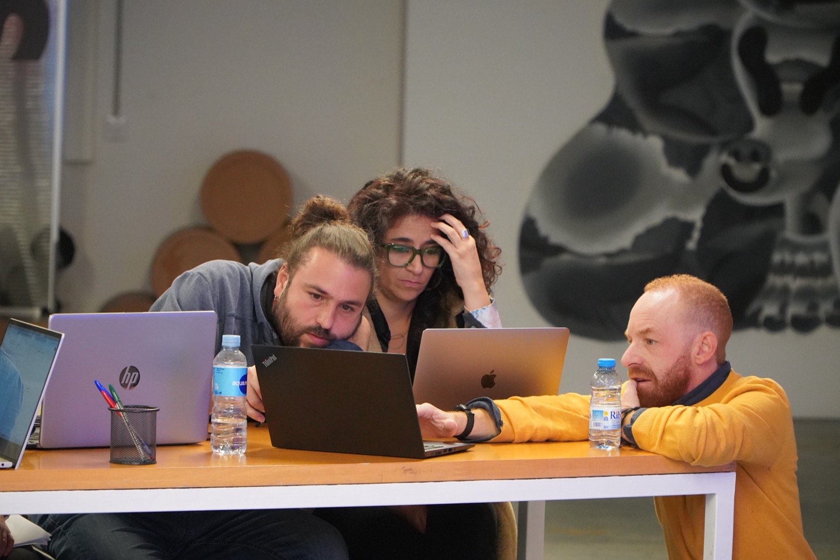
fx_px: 3663
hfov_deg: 13.1
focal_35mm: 157
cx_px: 420
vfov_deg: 8.7
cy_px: 280
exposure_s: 1/200
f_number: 4
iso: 5000
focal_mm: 105
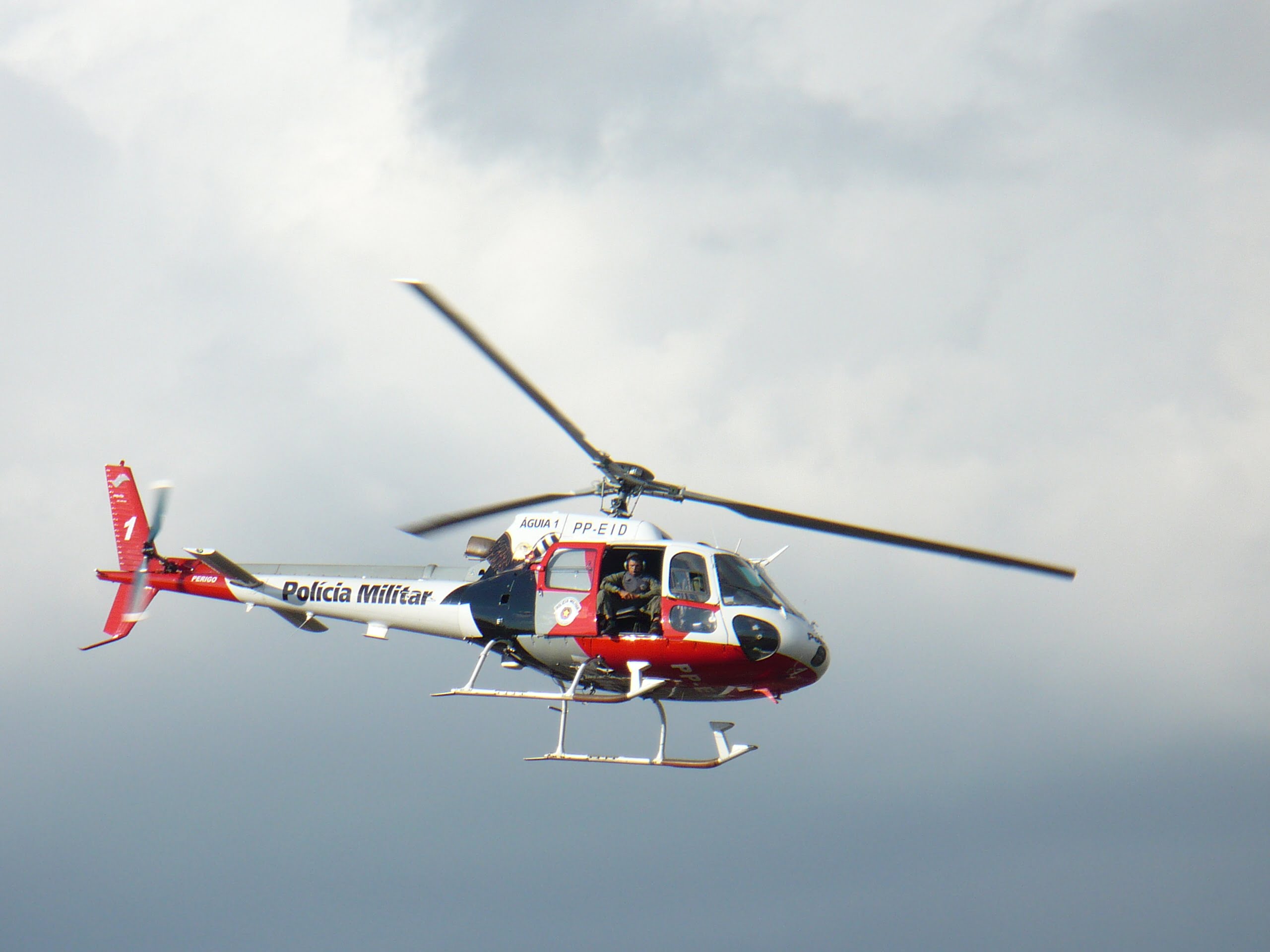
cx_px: 635
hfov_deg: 7.5
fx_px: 9722
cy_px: 476
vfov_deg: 5.6
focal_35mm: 265
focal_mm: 36.6
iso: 100
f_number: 4.5
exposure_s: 1/800
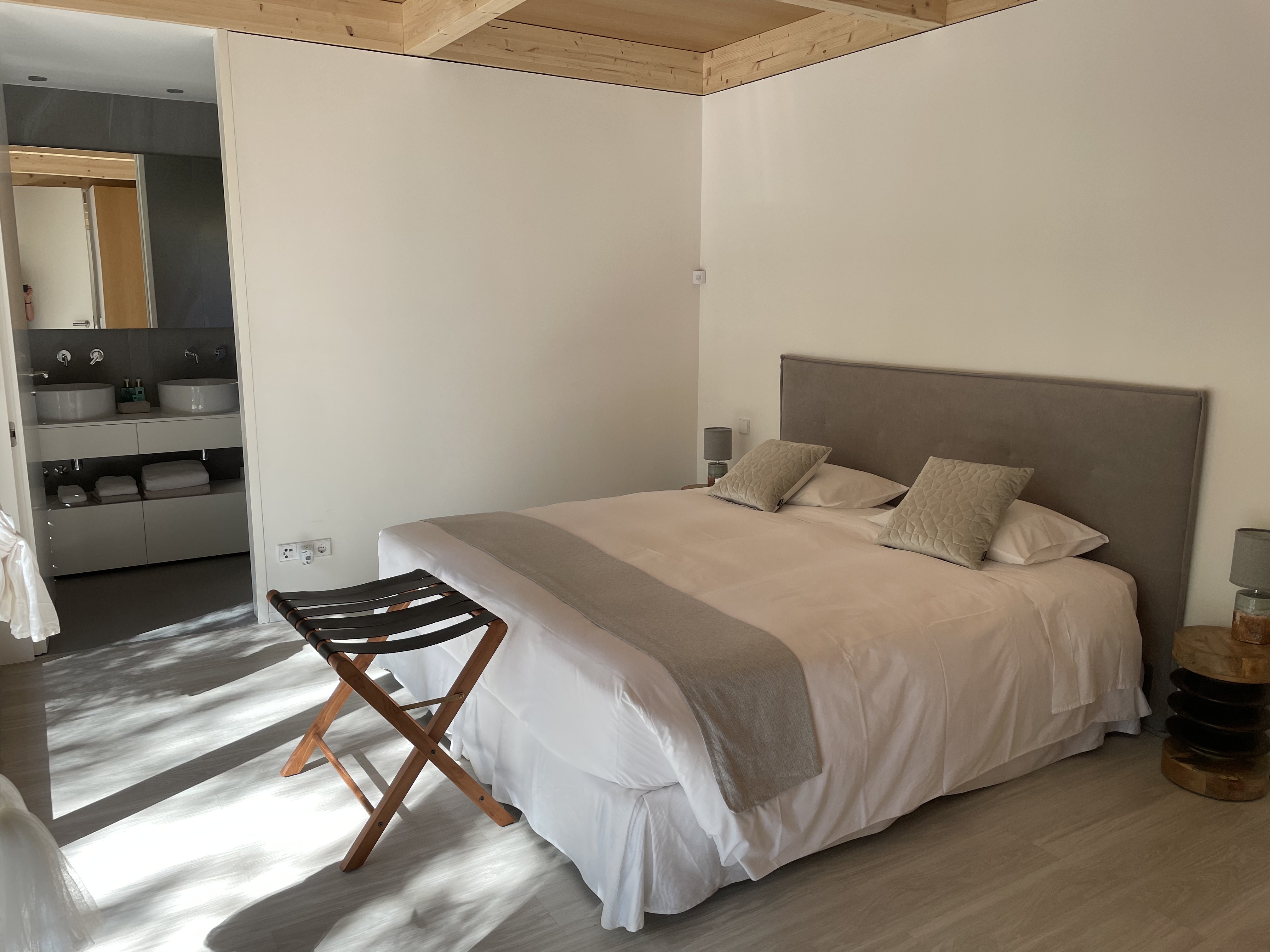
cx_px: 635
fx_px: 954
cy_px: 476
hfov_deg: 67.3
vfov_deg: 53.1
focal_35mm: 26
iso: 50
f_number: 1.6
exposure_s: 1/121
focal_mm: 4.2
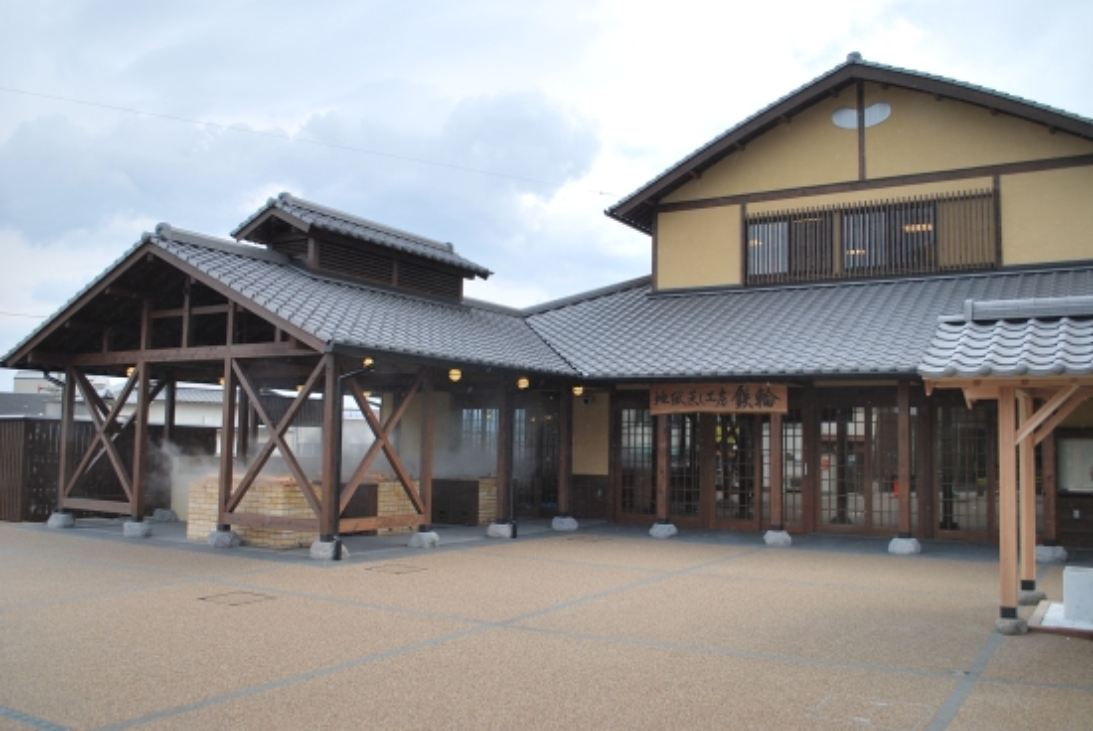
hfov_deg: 61.9
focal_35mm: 30
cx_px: 546
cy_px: 366
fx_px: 912
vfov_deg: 43.7
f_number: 4.5
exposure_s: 1/200
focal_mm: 20
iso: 100
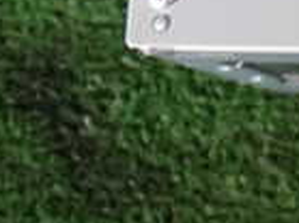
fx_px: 1640
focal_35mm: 190
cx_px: 596
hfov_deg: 9.7
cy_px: -150
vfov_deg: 7.6
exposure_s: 1/40
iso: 250
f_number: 2.9
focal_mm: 7.84
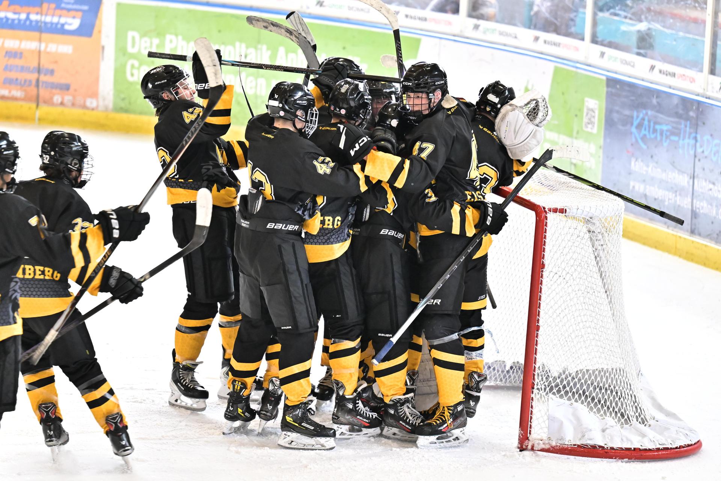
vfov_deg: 6.1
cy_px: 240
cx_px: 360
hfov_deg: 9.2
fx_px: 4505
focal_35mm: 225
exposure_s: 1/400
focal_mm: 150
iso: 3200
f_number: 2.8
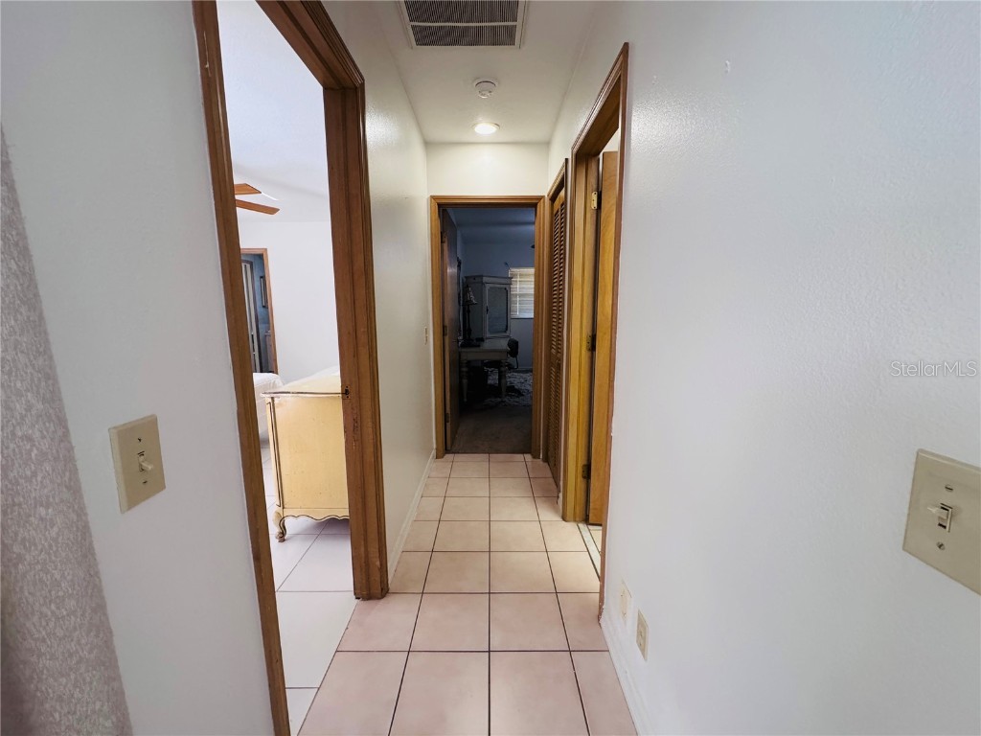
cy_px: 368
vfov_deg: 85.7
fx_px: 397
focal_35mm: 14
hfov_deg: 102.1
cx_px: 490
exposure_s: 1/60
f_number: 2.2
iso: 320
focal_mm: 2.22
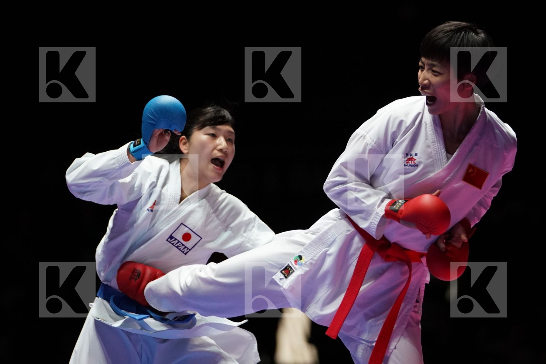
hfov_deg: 8.9
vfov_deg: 5.9
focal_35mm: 231
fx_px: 3503
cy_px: 182
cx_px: 273
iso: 3200
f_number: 2.8
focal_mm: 154
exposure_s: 1/1000
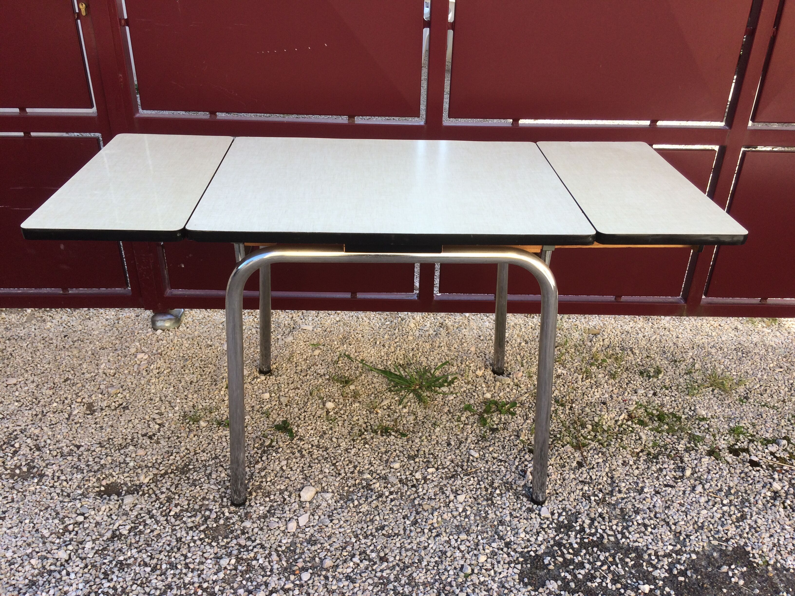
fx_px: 666
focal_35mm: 29
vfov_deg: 48.2
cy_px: 298
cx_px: 398
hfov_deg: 61.7
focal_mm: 4.15
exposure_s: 1/376
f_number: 2.2
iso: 32
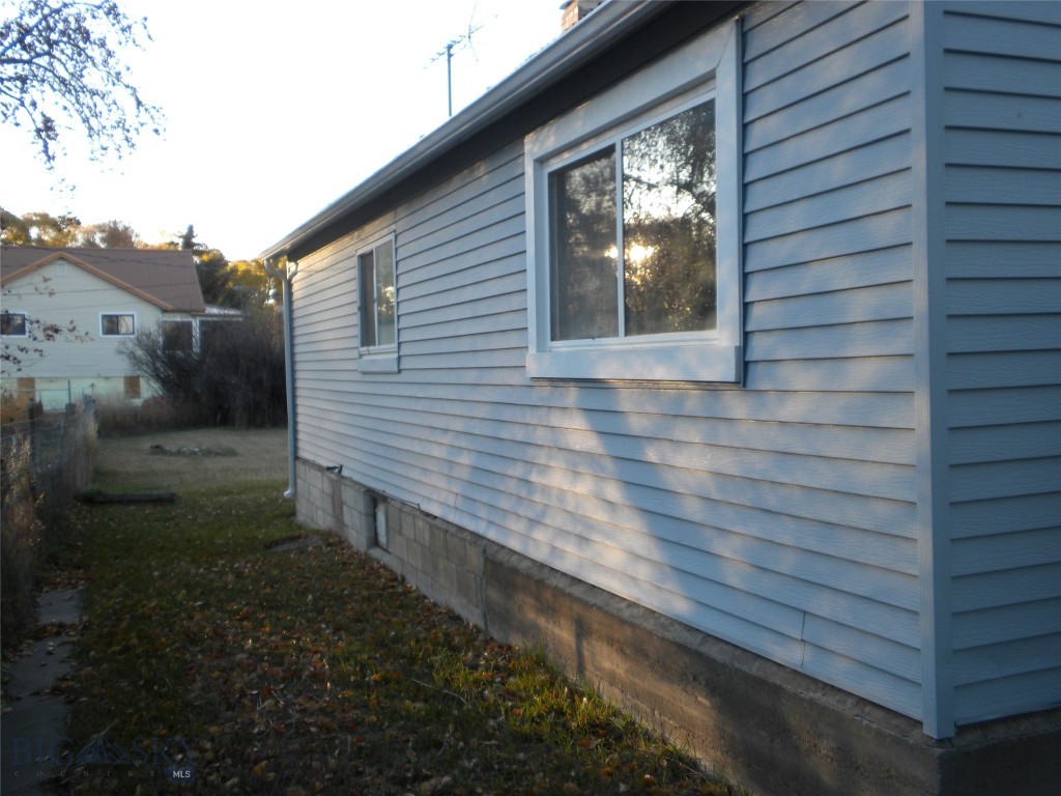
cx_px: 530
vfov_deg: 38.7
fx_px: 1134
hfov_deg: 50.1
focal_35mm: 37
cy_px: 398
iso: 64
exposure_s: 1/89.6
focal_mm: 6.6
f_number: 3.5
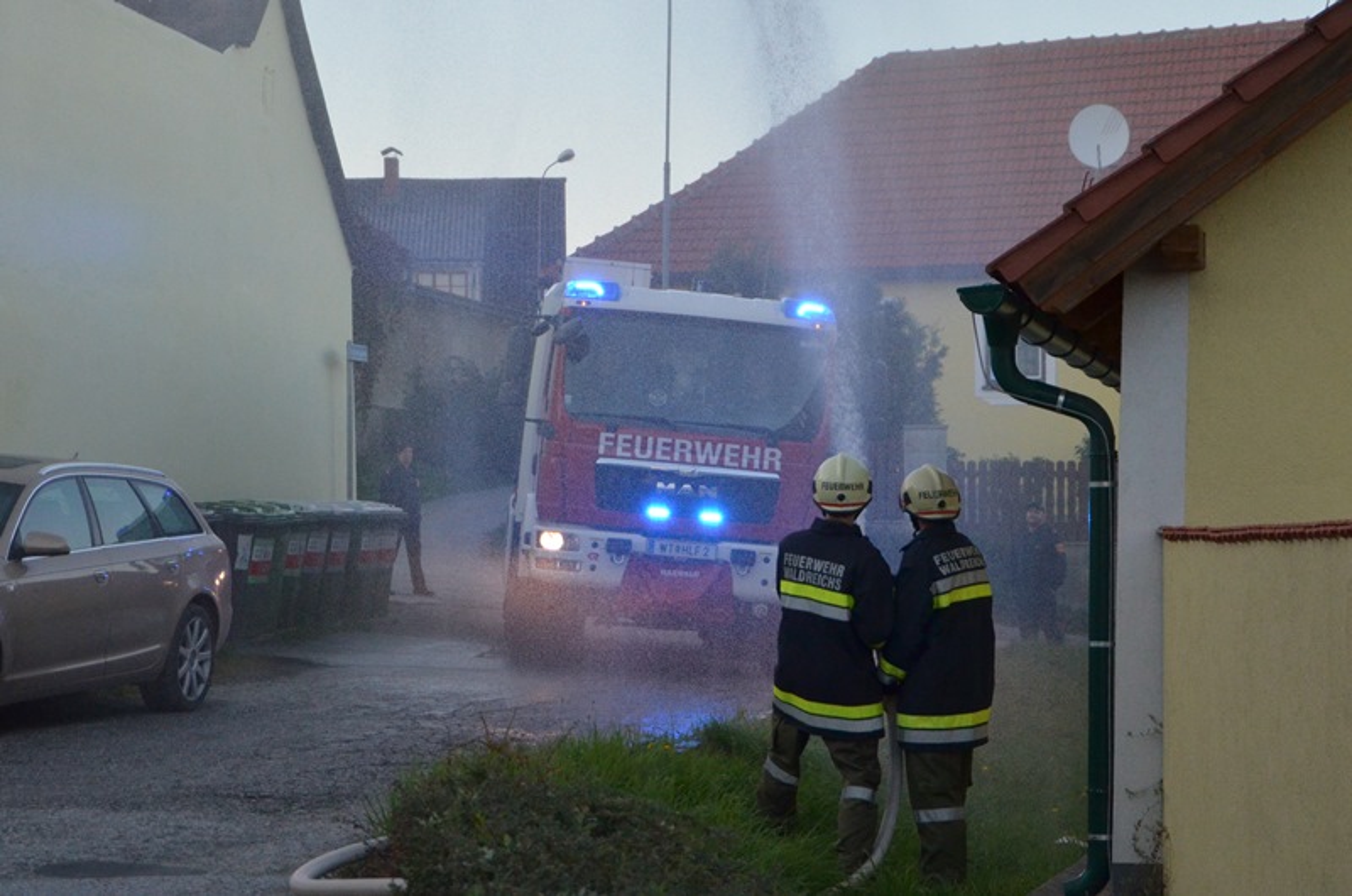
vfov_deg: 22.5
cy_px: 448
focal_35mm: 60
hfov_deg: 33.5
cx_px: 676
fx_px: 2249
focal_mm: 40
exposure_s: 1/2000
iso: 1600
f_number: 4.5
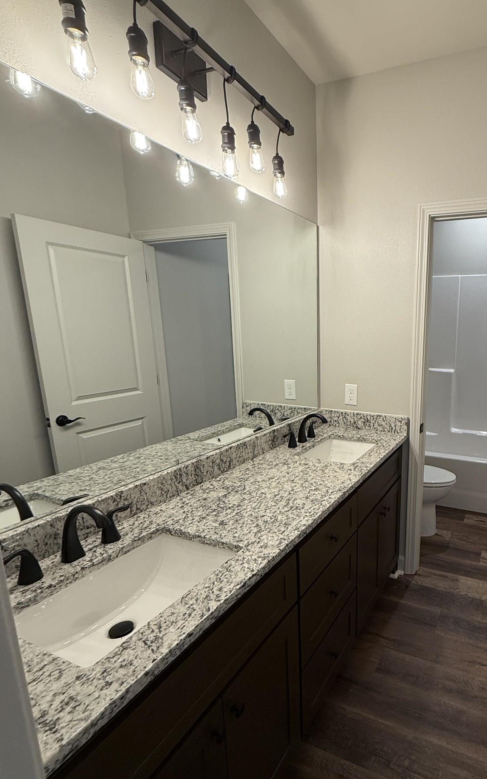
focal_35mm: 19
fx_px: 403
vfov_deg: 87.9
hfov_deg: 59.1
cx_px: 361
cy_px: 414
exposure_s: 1/120
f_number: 2.2
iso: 160
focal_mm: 2.22
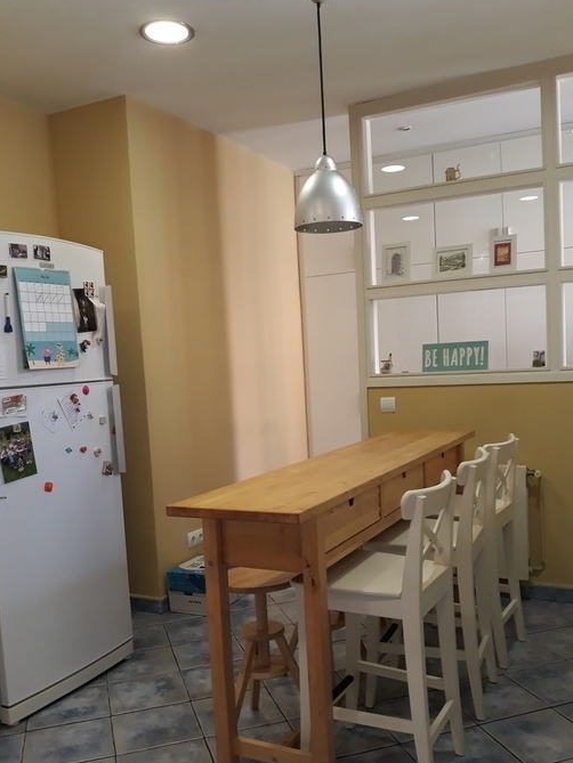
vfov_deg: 58.3
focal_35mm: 31
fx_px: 684
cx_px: 300
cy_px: 414
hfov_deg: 45.4
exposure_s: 1/50
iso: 100
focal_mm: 3.71
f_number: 1.7
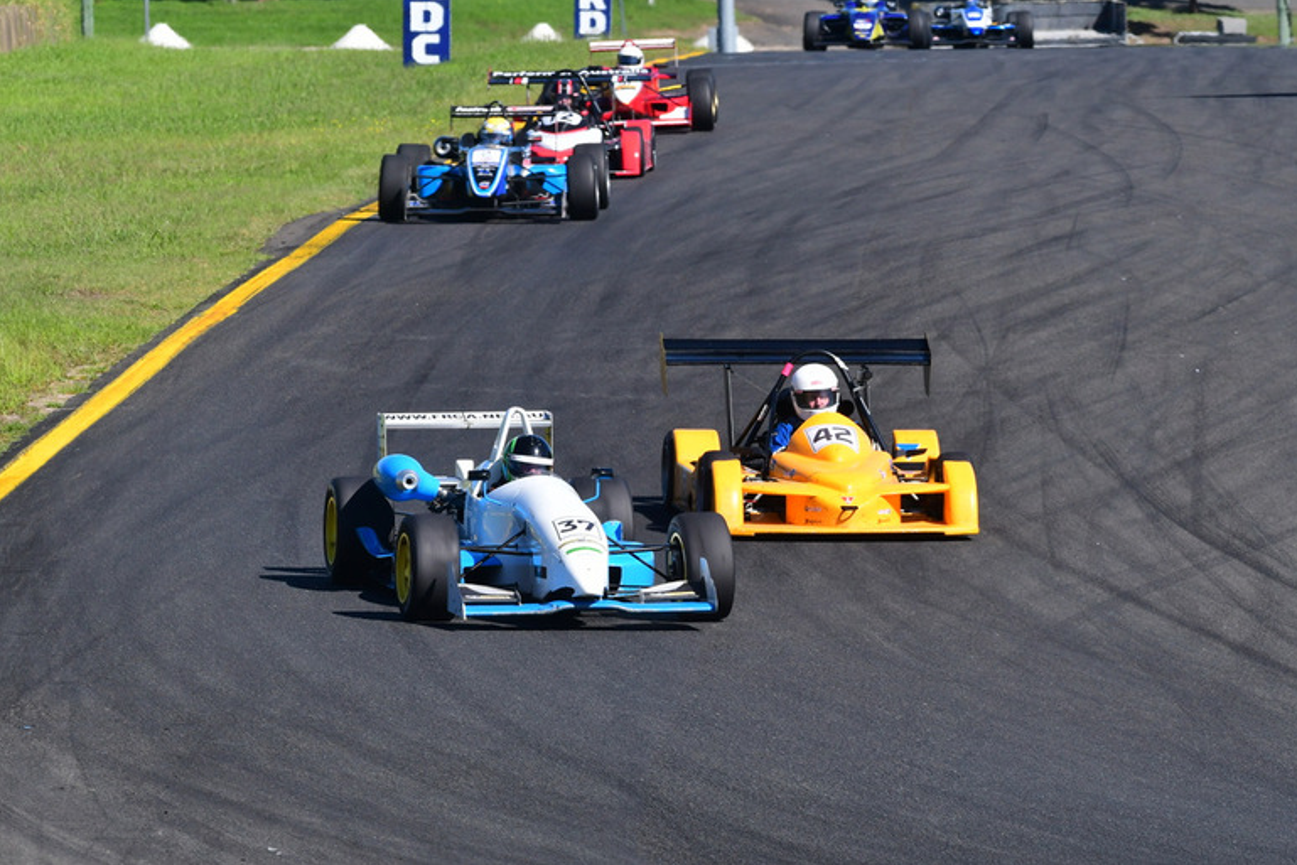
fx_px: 14053
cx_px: 659
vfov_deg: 3.5
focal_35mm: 390
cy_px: 418
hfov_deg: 5.3
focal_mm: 250
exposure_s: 1/640
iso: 500
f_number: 11
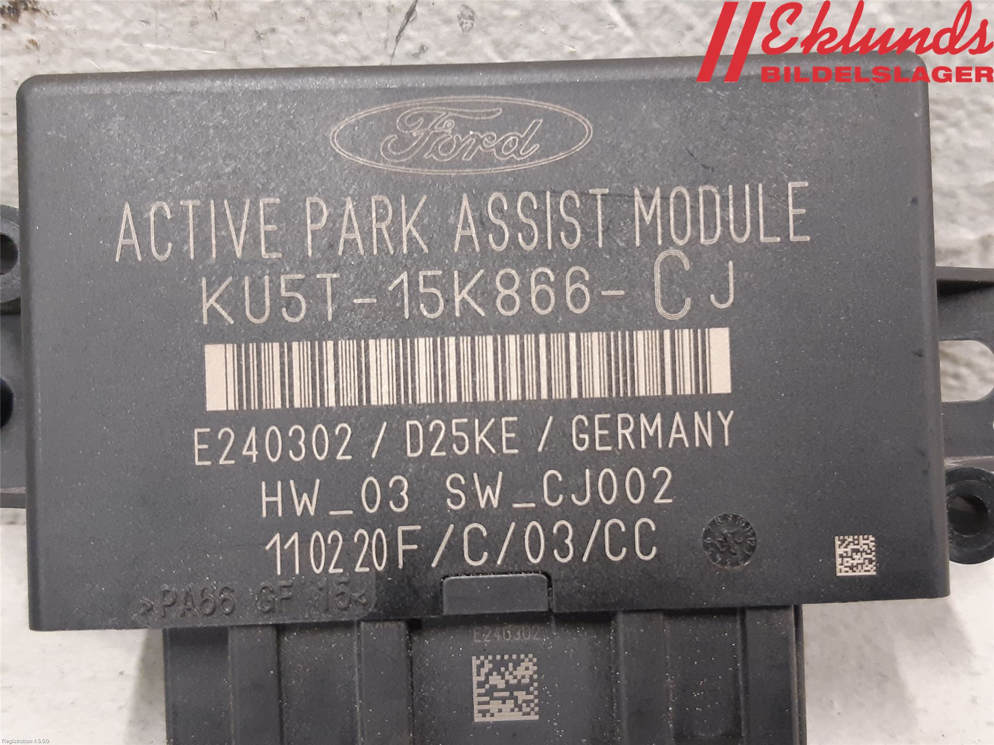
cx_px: 497
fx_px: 747
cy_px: 372
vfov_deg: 53.1
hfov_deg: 67.3
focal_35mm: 26
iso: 200
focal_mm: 3.93
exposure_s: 1/25
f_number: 1.7
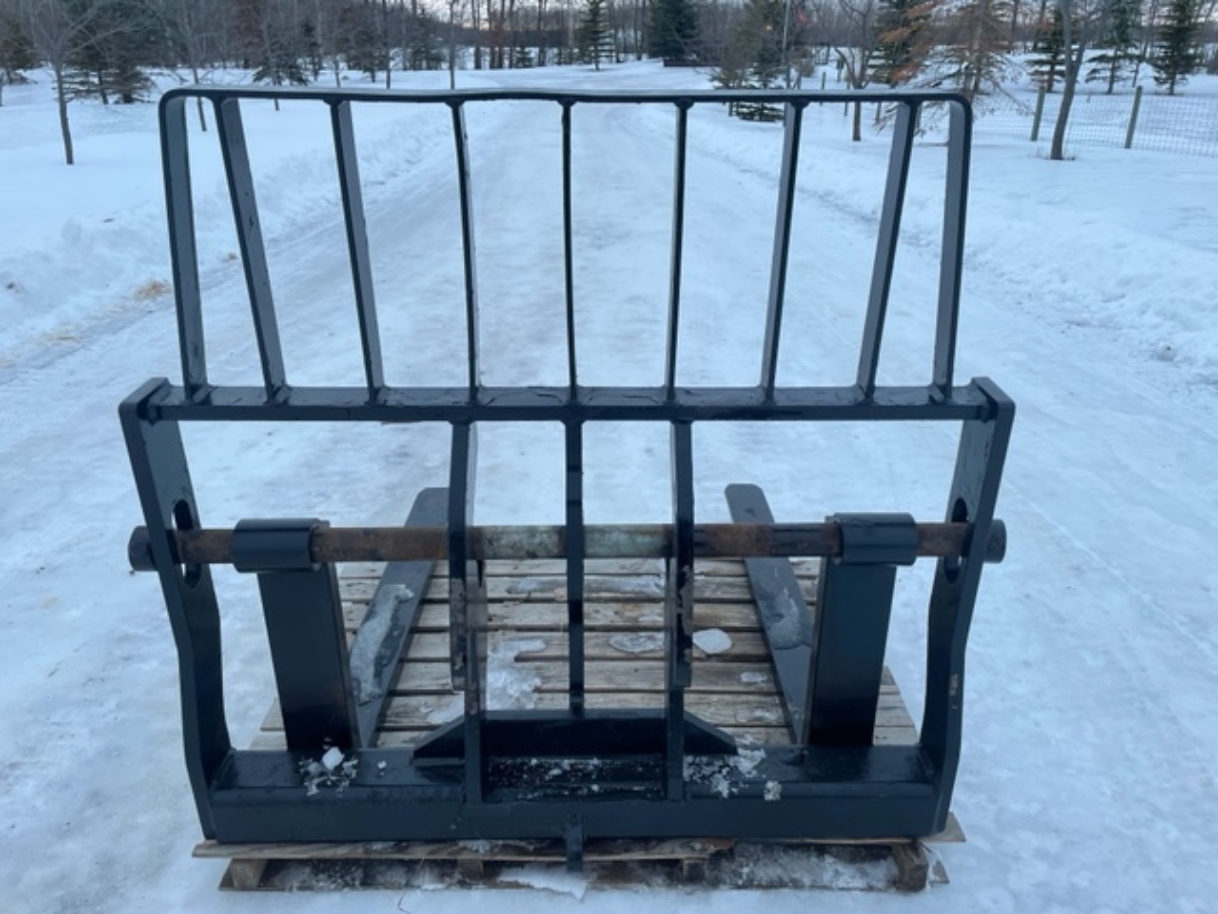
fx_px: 915
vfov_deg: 53.1
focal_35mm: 26
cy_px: 457
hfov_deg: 67.3
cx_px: 609
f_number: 1.6
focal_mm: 4.2
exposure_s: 1/121
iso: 32
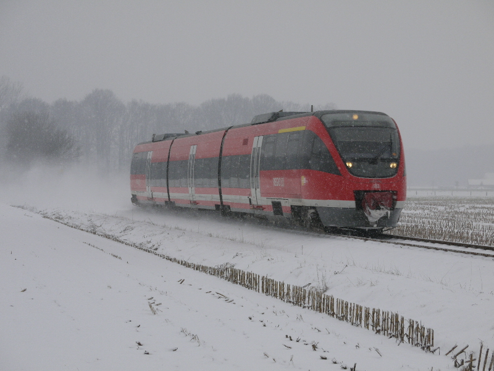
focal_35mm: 112
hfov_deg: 17.6
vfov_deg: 13.2
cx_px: 247
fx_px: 1598
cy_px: 186
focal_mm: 56
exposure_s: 1/400
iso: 400
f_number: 11
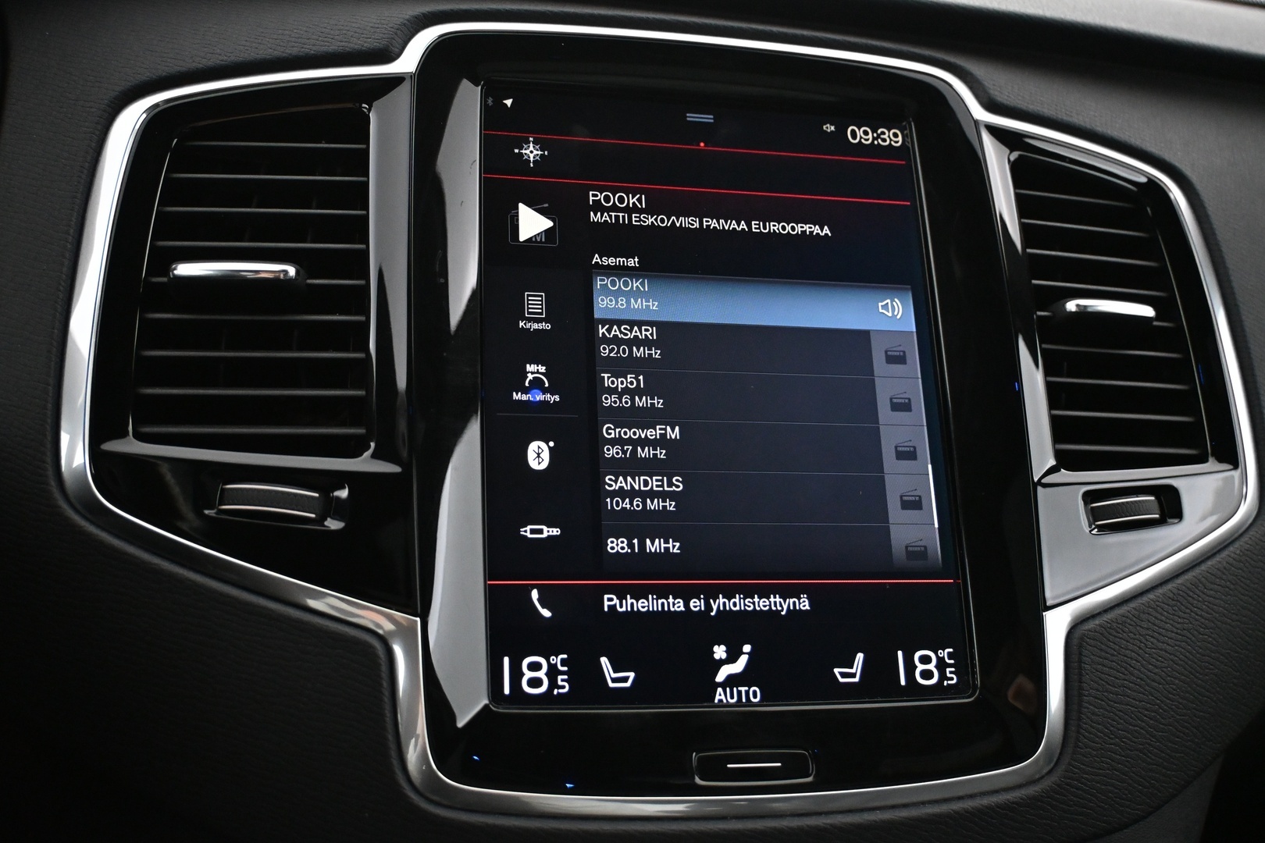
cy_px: 422
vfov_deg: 36.2
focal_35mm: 37
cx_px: 632
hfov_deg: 52.2
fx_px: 1291
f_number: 4.2
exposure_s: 1/40
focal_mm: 24.5
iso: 4000
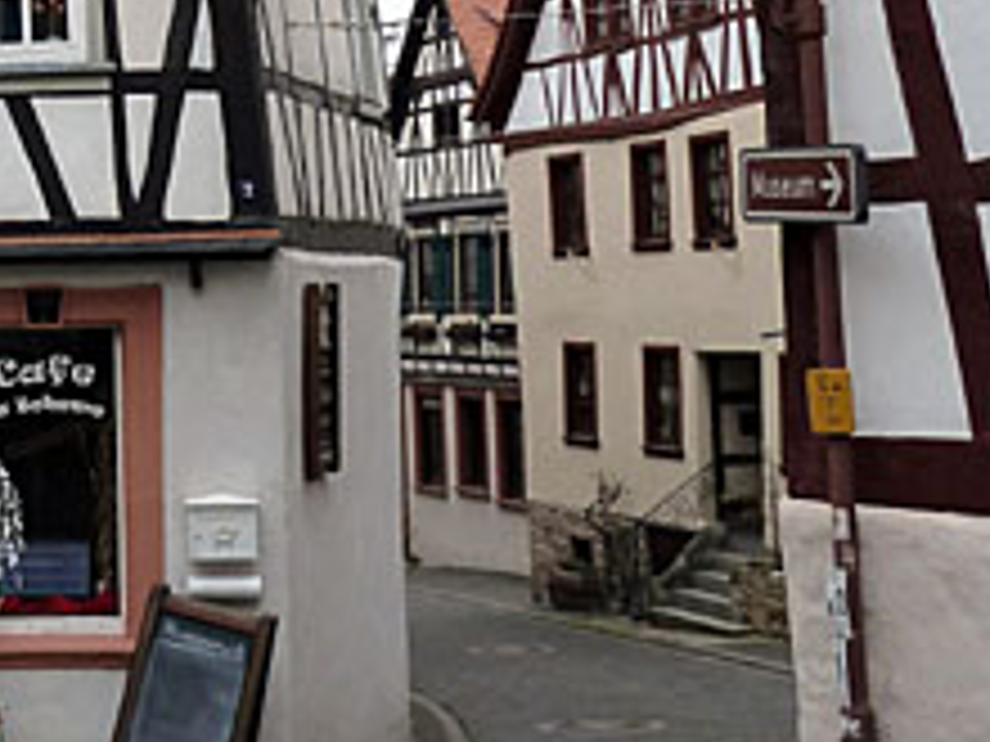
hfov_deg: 23.8
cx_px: 32
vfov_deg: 17.8
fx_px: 2259
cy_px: -126
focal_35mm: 79
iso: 125
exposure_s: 1/200
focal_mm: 4.7
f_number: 4
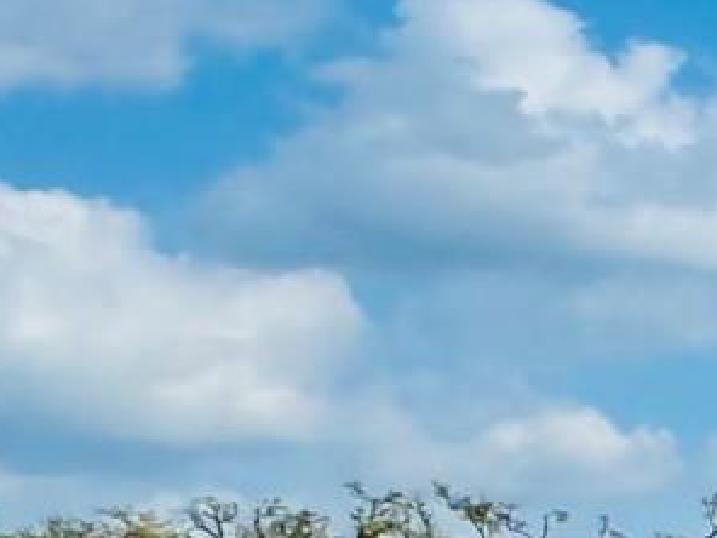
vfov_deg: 14.7
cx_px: 1923
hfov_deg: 12.8
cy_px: 657
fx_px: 2009
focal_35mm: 97
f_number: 2.2
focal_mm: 2.22
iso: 50
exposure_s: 1/3247
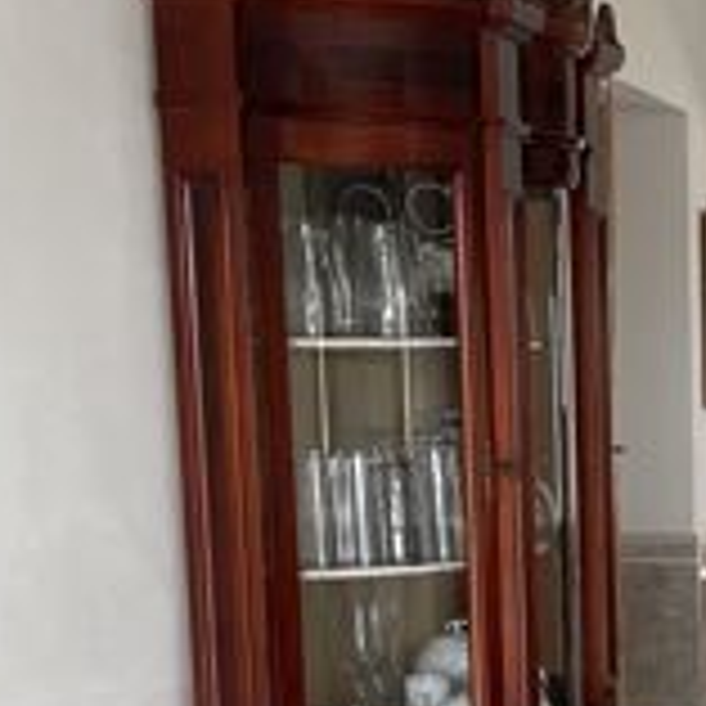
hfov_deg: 15.5
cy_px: 800
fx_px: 2377
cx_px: 1090
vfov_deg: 16.3
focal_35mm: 103
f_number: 1.6
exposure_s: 1/121
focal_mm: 4.2
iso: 125
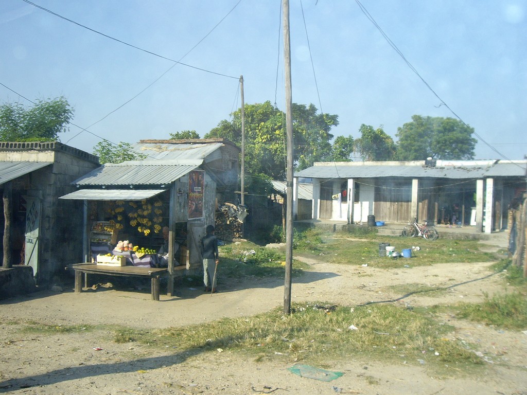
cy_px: 198
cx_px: 264
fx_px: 579
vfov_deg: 37.7
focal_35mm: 38
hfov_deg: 49.0
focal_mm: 6.2
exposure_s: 1/500
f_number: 4.3
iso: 100
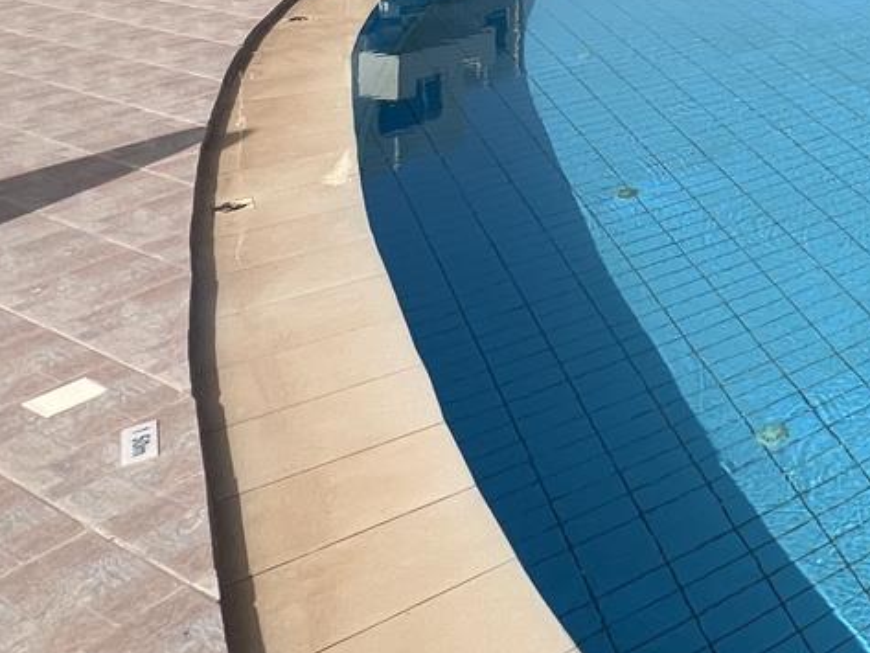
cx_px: 1102
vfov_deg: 26.0
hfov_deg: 33.1
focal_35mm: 44
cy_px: -274
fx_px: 1106
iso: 32
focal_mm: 1.57
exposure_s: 1/2481
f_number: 1.8
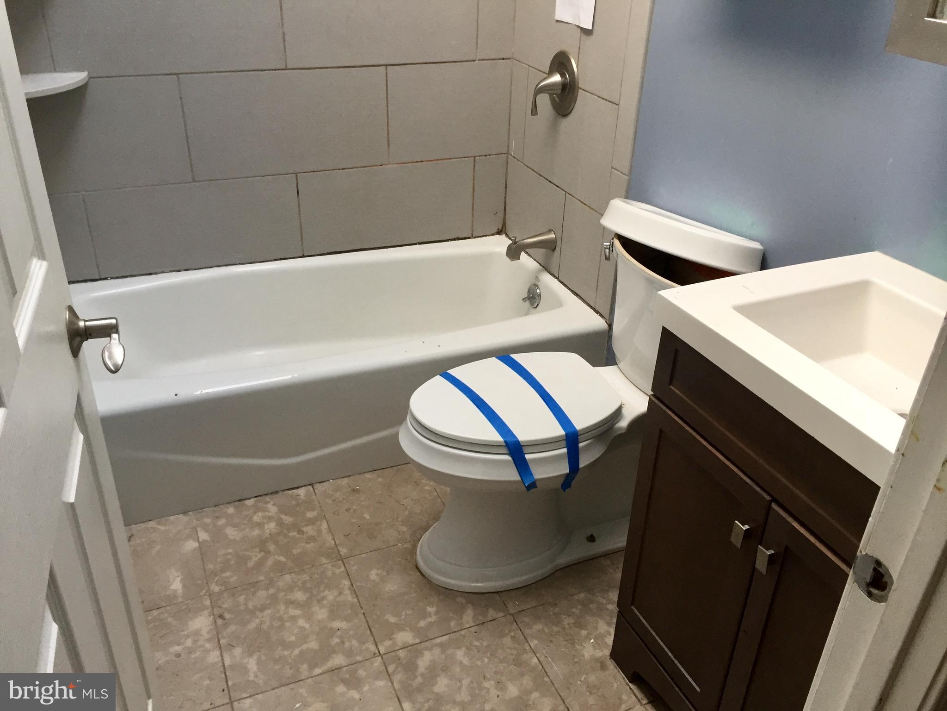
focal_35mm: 29
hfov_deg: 61.7
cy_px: 356
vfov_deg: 48.2
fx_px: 793
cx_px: 474
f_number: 2.2
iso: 40
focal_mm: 4.15
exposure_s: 1/30
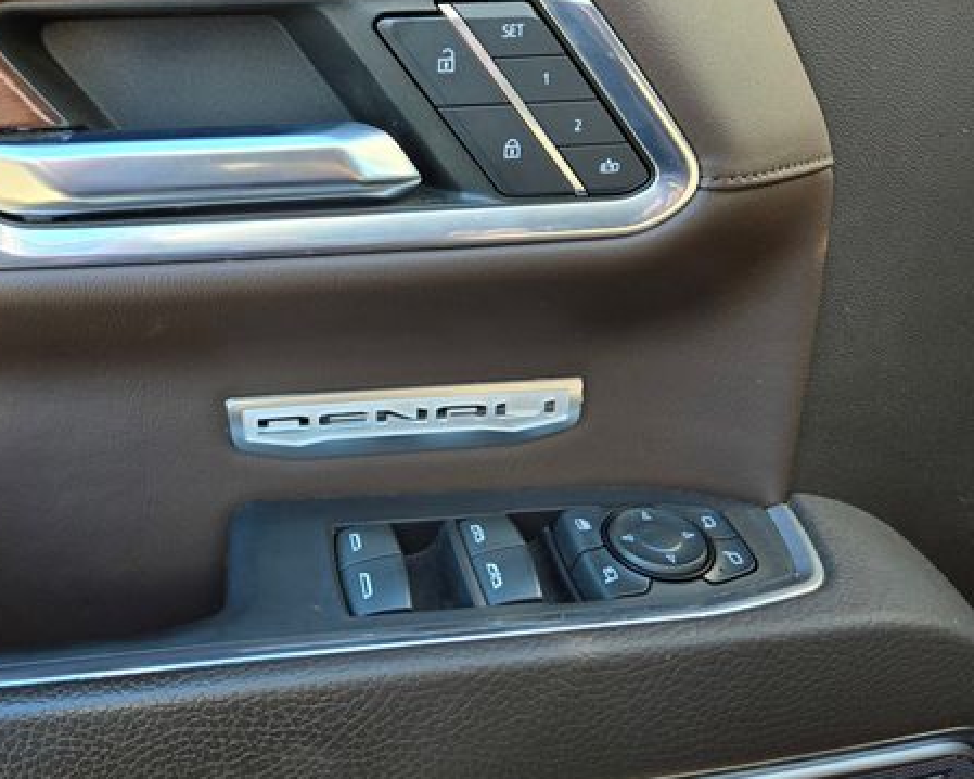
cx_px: 315
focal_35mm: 32
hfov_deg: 54.4
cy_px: 293
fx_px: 922
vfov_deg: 45.4
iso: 80
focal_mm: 5.4
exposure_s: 1/180
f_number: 1.8
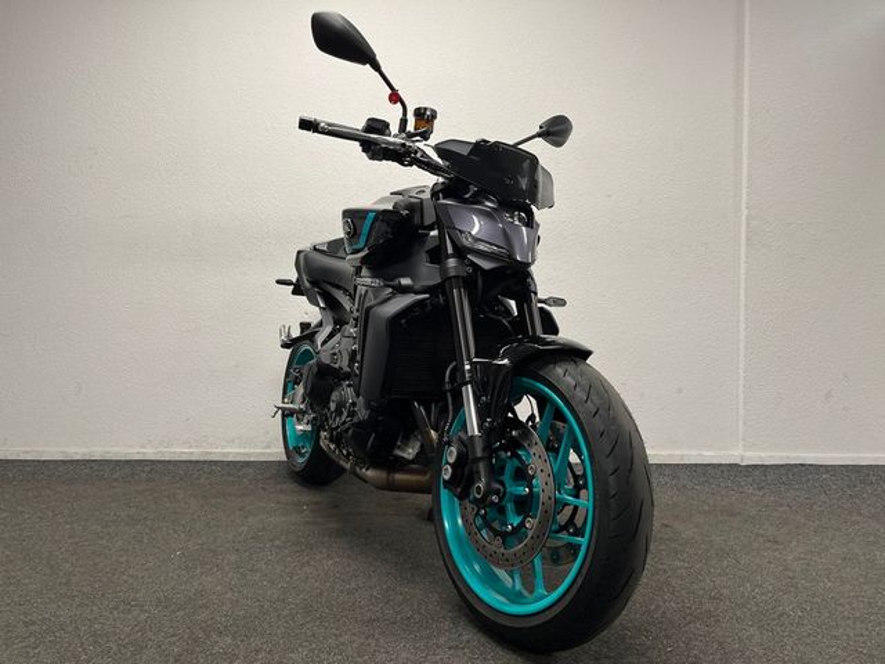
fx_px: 665
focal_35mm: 26
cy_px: 332
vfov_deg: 53.1
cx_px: 442
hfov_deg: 67.3
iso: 125
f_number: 1.6
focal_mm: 5.1
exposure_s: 1/100
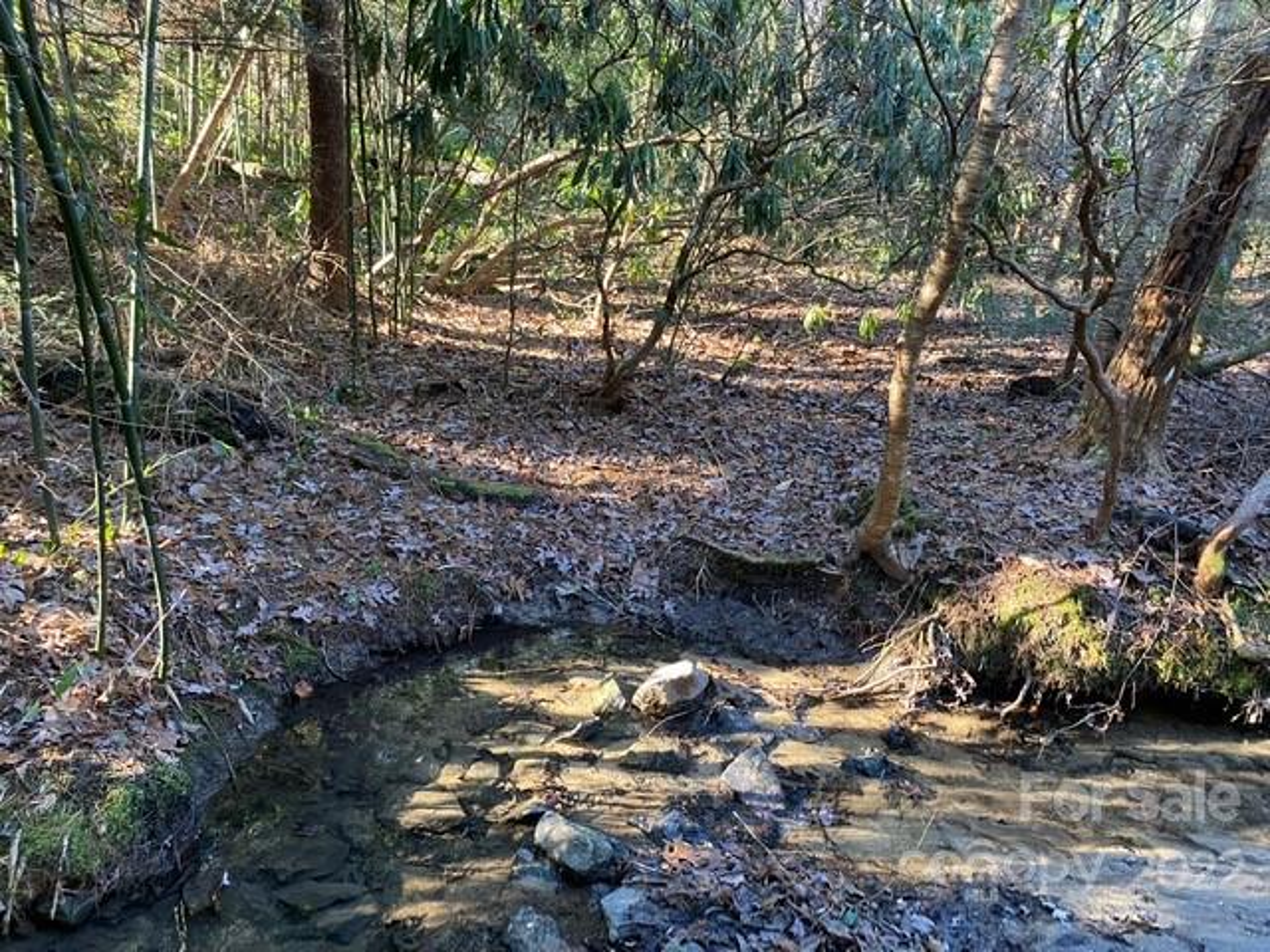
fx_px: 954
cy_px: 476
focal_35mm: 26
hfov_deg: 67.3
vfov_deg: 53.1
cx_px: 635
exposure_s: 1/60
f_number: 1.8
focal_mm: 4.25
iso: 200
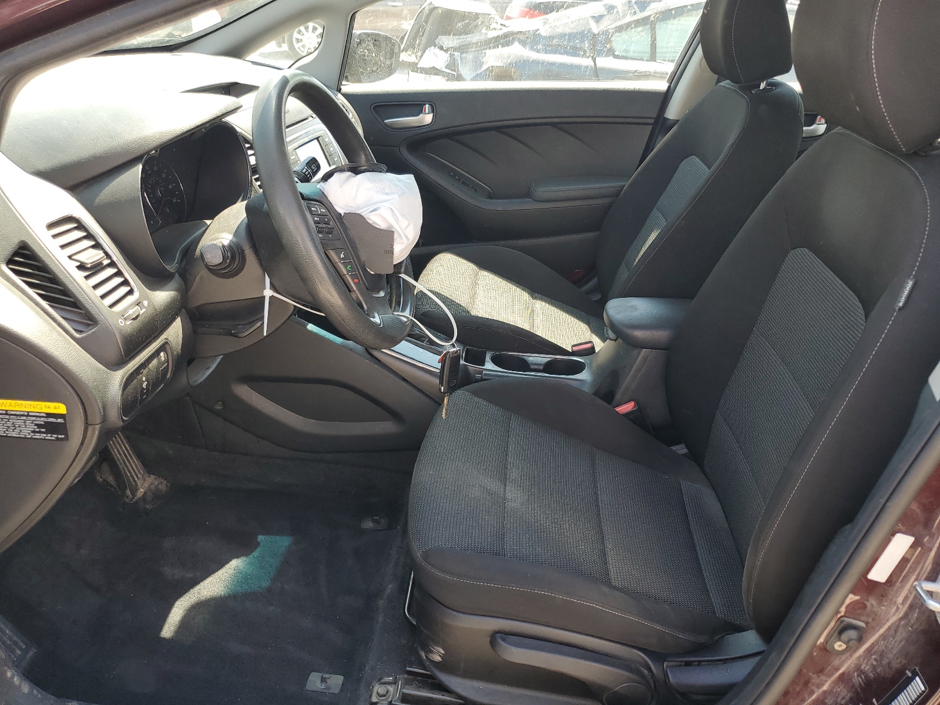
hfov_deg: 67.3
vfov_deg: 53.1
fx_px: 706
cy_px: 352
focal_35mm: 26
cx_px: 470
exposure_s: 1/303
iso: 50
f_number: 1.5
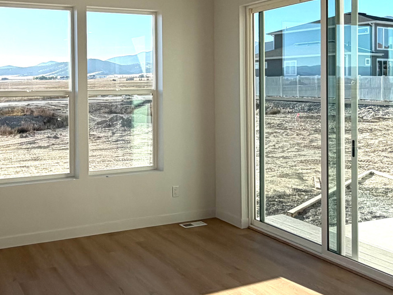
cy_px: 94
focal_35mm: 42
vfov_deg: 34.0
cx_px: 127
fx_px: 477
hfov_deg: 44.1
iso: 40
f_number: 2.2
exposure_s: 1/607
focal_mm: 2.22
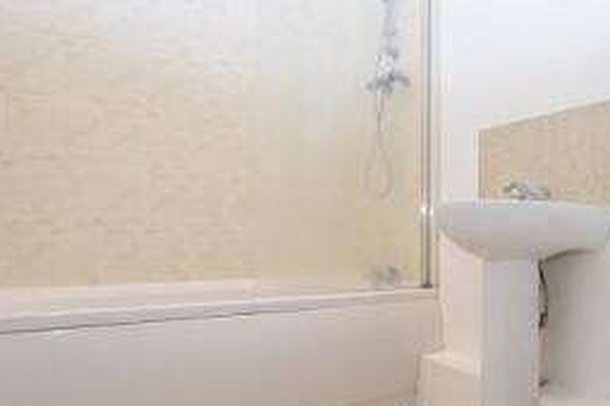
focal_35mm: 28
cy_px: 242
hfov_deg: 64.3
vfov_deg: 46.2
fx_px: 474
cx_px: 390
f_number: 5
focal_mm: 10
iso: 800
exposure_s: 1/100
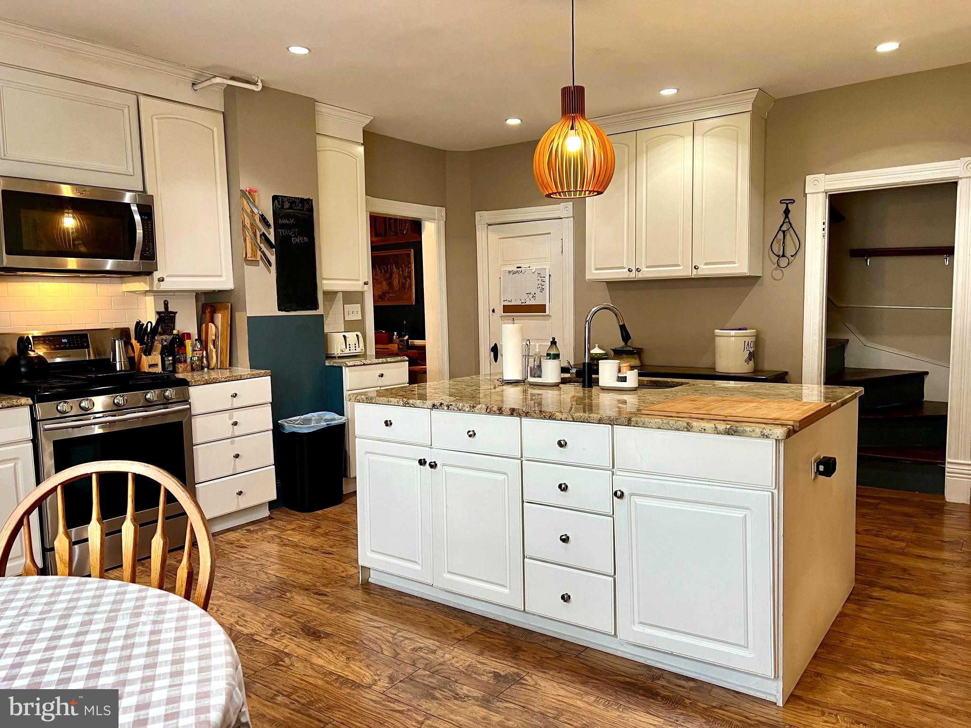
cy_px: 364
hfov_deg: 67.3
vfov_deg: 53.1
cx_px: 486
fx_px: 729
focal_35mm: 26
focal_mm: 5.7
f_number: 1.5
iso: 100
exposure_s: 1/60
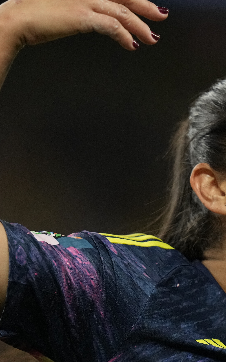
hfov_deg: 1.4
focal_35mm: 911
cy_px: 156
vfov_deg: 2.3
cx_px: 309
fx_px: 8979
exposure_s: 1/3200
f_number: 2.8
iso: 3200
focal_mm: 400
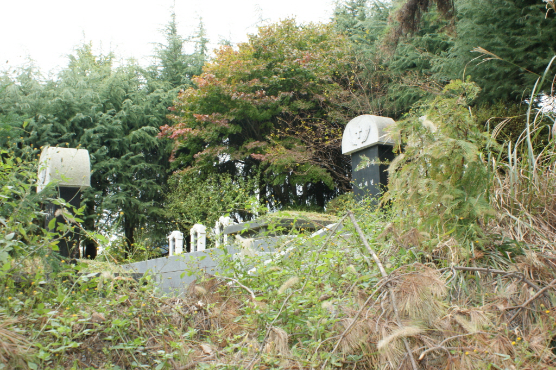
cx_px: 278
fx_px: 602
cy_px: 185
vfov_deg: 34.2
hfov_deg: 49.6
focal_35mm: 39
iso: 400
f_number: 11
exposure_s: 1/50
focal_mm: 26
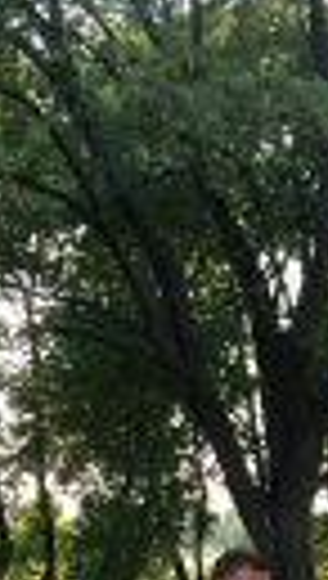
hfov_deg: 12.3
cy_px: 764
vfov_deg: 19.9
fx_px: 1508
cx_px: 274
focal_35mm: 98
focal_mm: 4.15
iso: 40
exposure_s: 1/50
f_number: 2.2
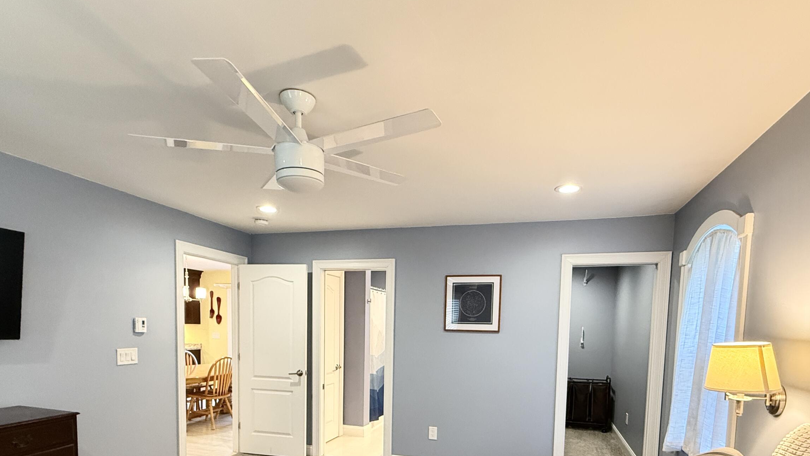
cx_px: 423
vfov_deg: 52.5
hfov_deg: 86.6
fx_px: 430
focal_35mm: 20
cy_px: 360
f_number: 2.2
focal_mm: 2.22
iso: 500
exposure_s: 1/60
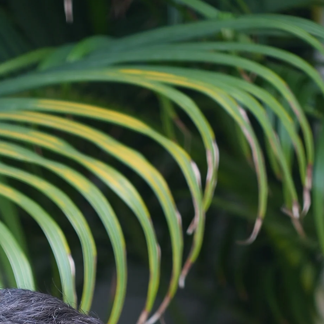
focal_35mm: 372
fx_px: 3939
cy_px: 724
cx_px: -23
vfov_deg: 4.6
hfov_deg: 4.7
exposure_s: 1/50
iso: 200
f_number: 4
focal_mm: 95
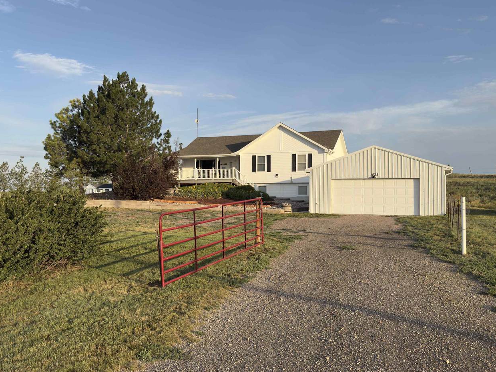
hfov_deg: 58.4
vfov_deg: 45.4
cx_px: 248
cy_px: 188
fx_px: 444
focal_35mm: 31
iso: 64
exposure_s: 1/2392
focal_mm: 6.76
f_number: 1.78
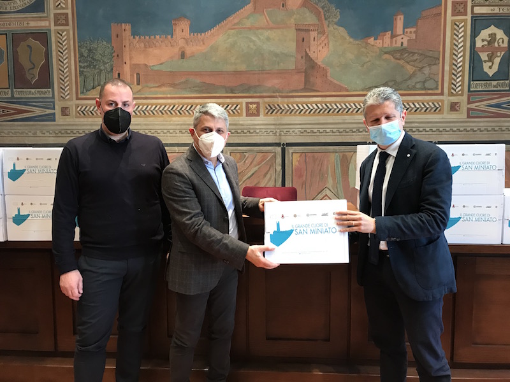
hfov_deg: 63.4
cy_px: 191
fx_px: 413
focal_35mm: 28
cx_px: 255
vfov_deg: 49.7
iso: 100
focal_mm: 3.99
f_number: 1.8
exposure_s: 1/17
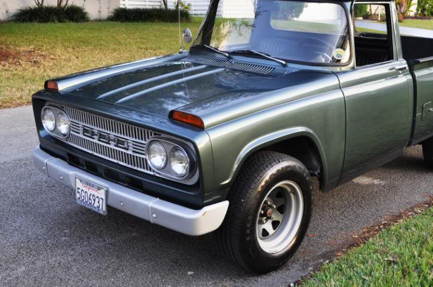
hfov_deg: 45.0
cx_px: 278
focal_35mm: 43
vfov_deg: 30.9
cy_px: 100
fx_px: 516
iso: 360
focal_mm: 20
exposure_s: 1/125
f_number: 5.6
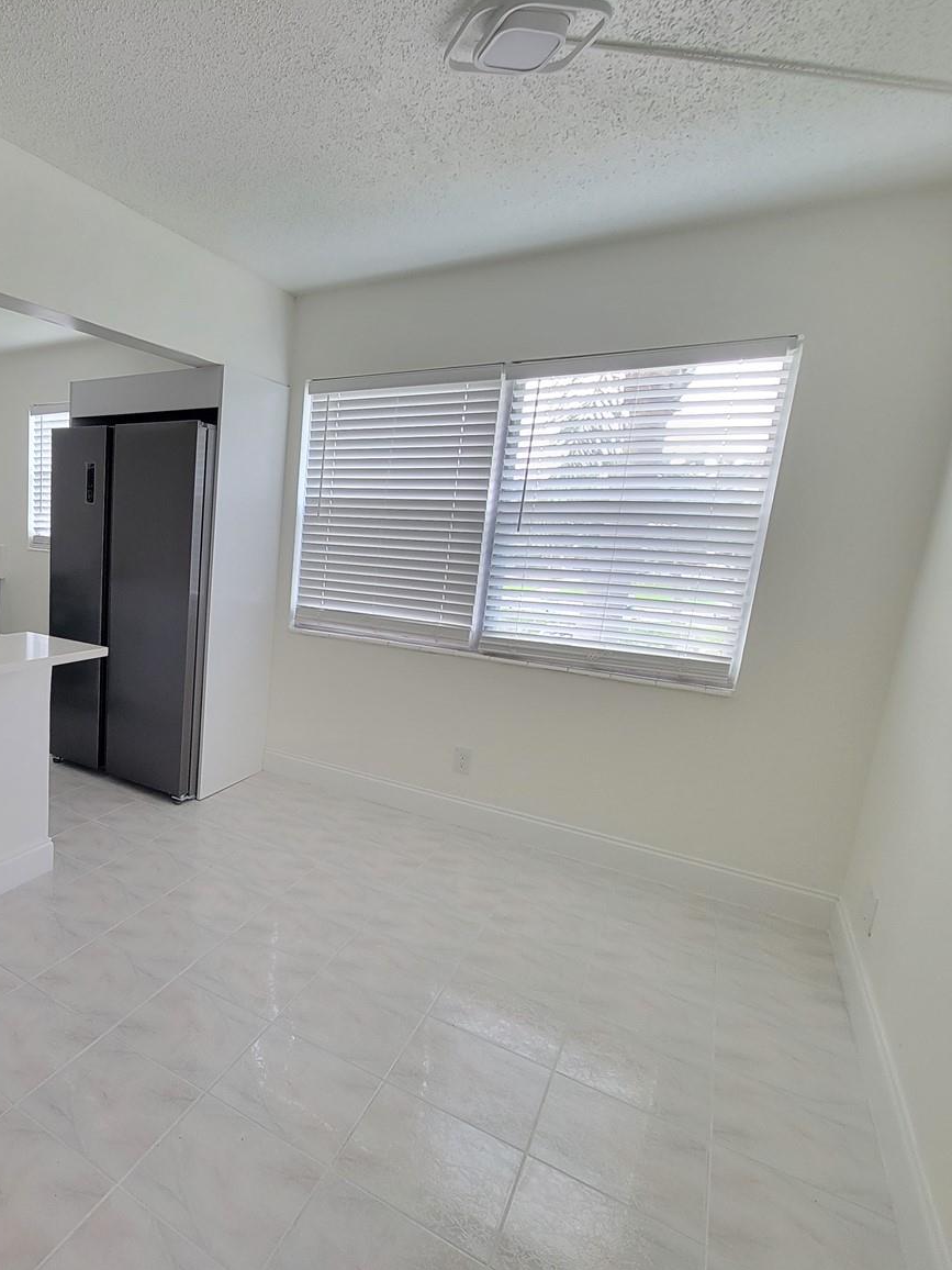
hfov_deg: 63.9
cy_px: 648
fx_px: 660
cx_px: 161
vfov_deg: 87.7
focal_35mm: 18
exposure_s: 1/60
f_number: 2.2
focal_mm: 2.2
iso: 320
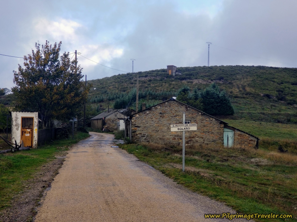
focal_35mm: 52
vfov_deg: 28.0
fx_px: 446
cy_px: 111
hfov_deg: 36.8
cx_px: 148
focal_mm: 6
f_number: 2.4
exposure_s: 1/211
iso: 25
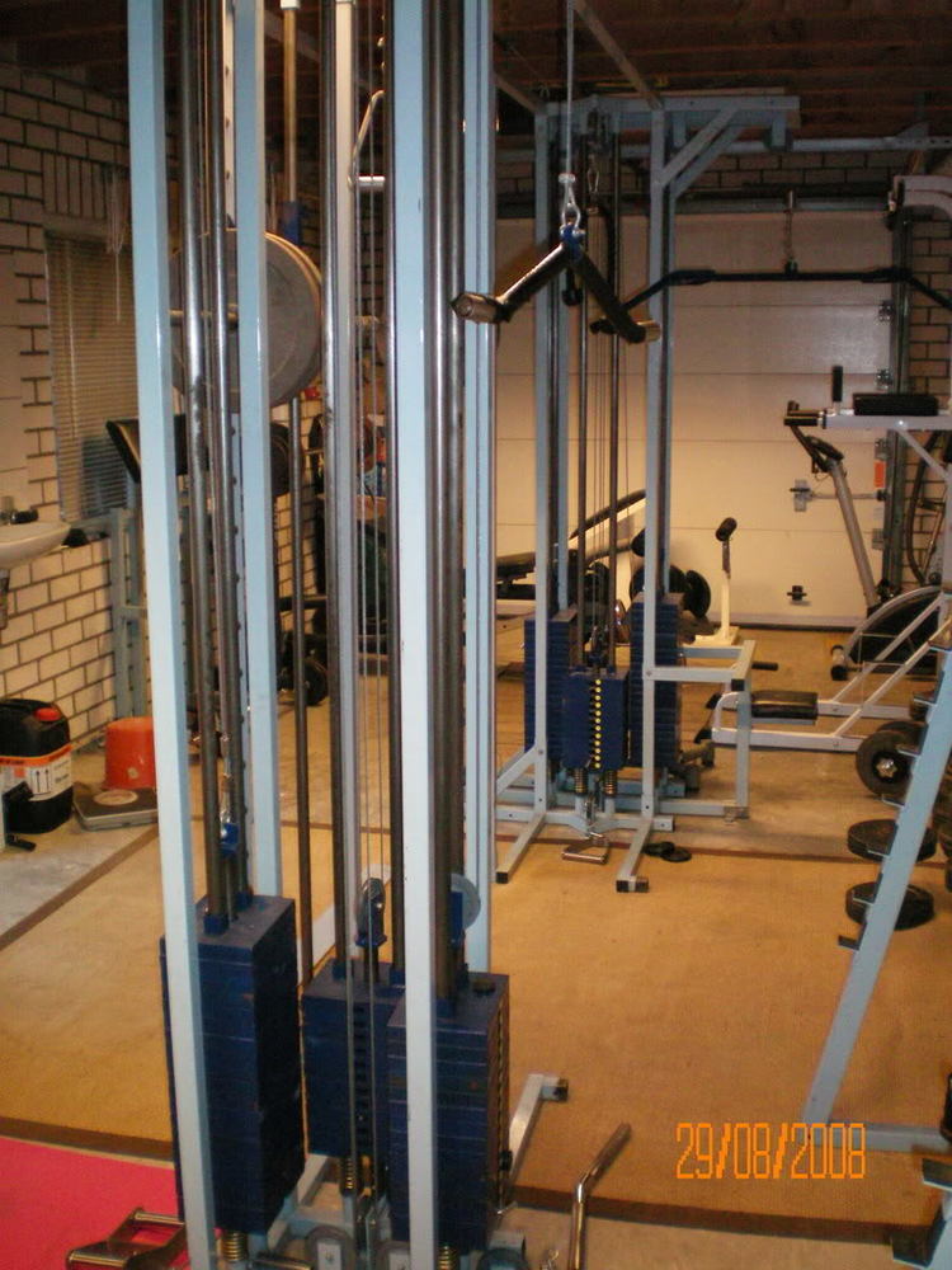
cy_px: 635
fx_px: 1393
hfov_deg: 37.7
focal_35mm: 38
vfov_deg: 49.0
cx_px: 476
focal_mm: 6.3
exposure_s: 1/60
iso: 400
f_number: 3.1
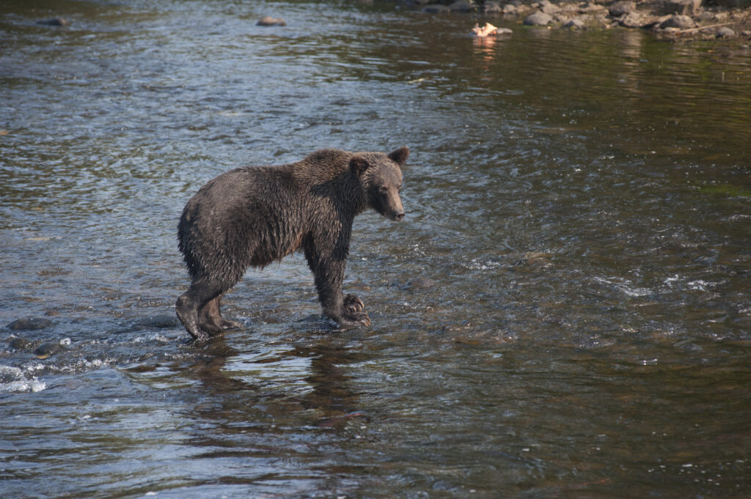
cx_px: 376
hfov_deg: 10.3
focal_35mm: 200
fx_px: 4169
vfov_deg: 6.9
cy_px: 250
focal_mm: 200
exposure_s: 1/1600
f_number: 6.3
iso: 1600
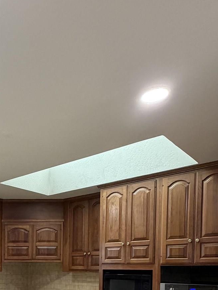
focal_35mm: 37
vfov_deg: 43.9
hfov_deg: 34.9
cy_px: 280
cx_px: -3
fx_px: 311
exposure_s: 1/105
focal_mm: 2.22
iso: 320
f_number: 2.2
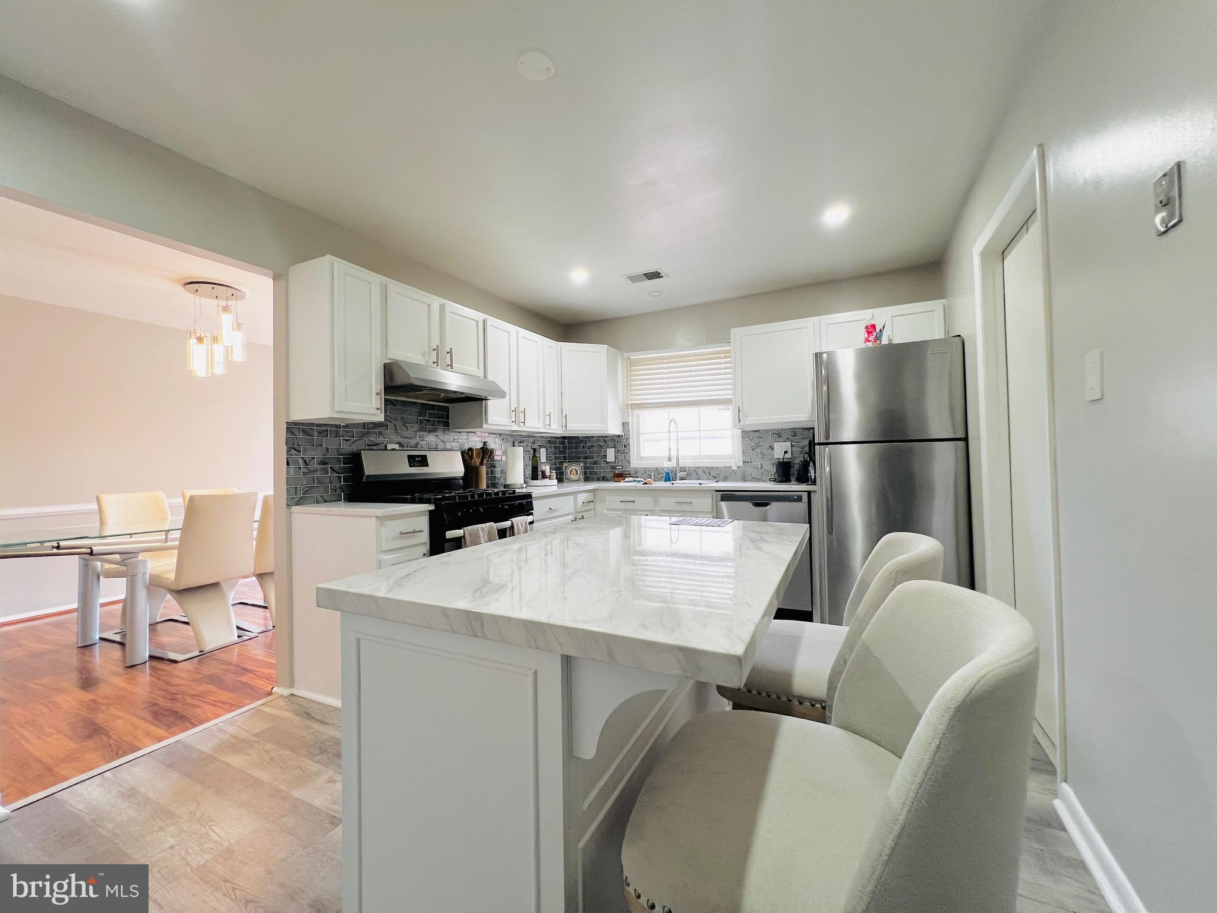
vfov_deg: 89.9
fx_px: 457
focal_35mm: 13
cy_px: 456
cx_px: 608
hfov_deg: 106.2
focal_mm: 1.57
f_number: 1.8
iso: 125
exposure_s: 1/60
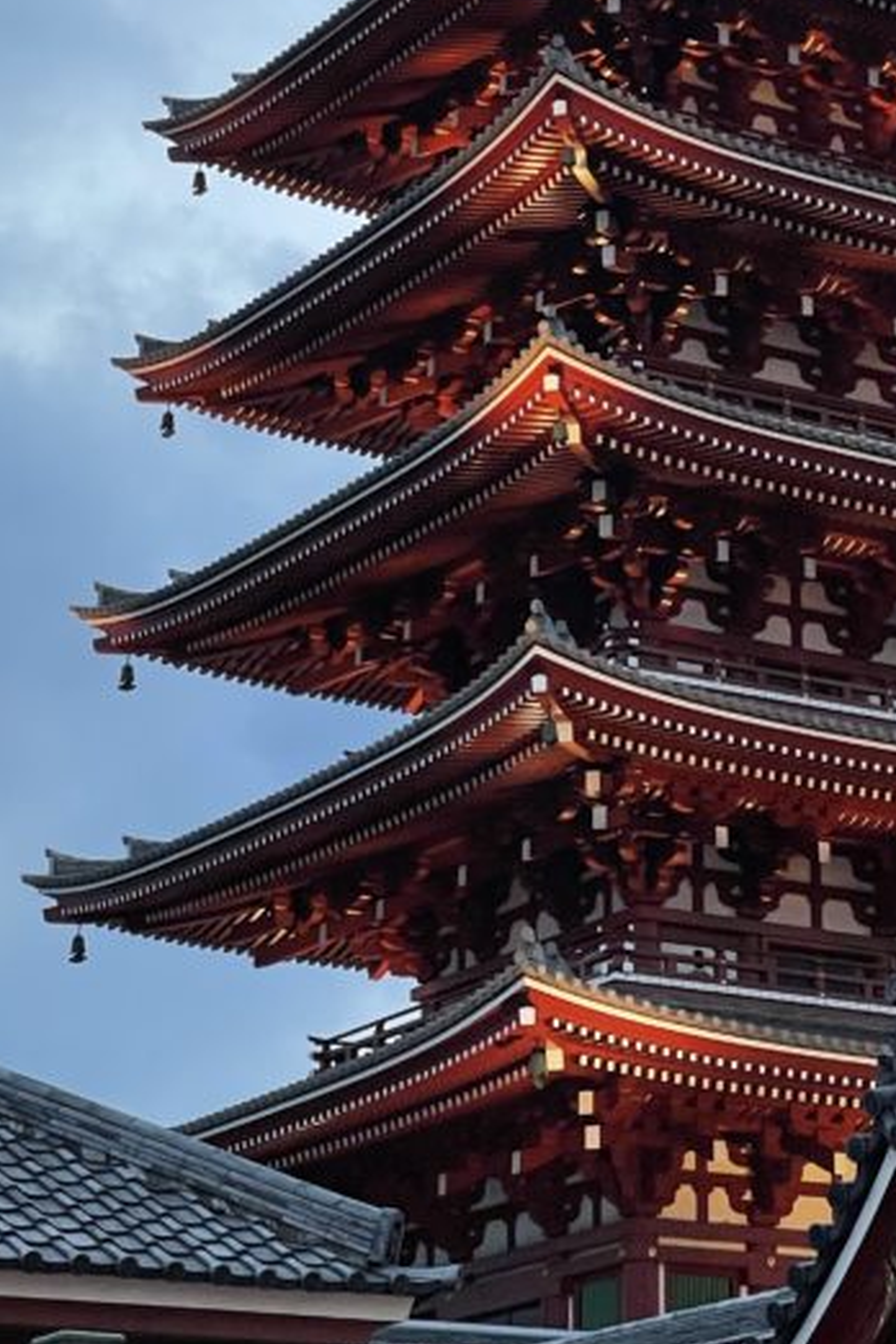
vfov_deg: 19.2
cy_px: 371
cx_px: 718
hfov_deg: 12.9
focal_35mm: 106
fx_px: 3957
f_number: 2
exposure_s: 1/100
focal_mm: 6
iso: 100
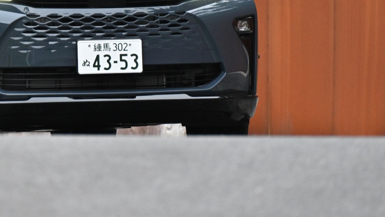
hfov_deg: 2.8
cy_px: -35
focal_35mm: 766
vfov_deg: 1.6
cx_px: 81
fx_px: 7821
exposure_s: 1/200
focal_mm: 360
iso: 2800
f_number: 8
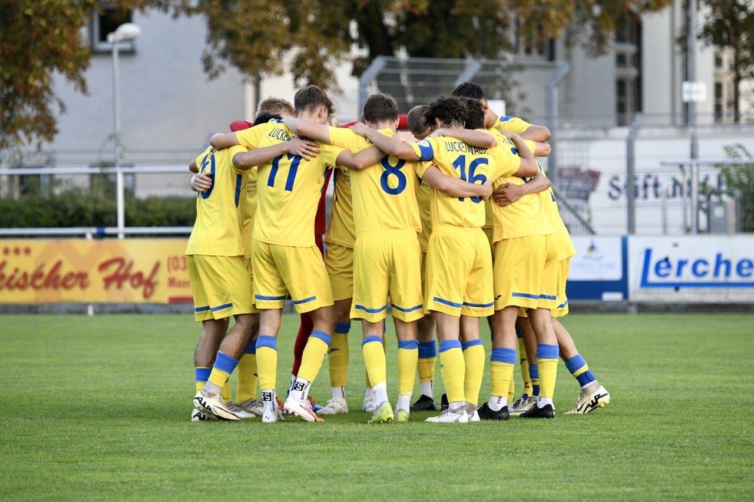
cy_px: 251
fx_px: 5863
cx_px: 377
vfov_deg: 4.9
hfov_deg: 7.4
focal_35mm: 280
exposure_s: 1/1600
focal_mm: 280
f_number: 5.6
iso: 3200
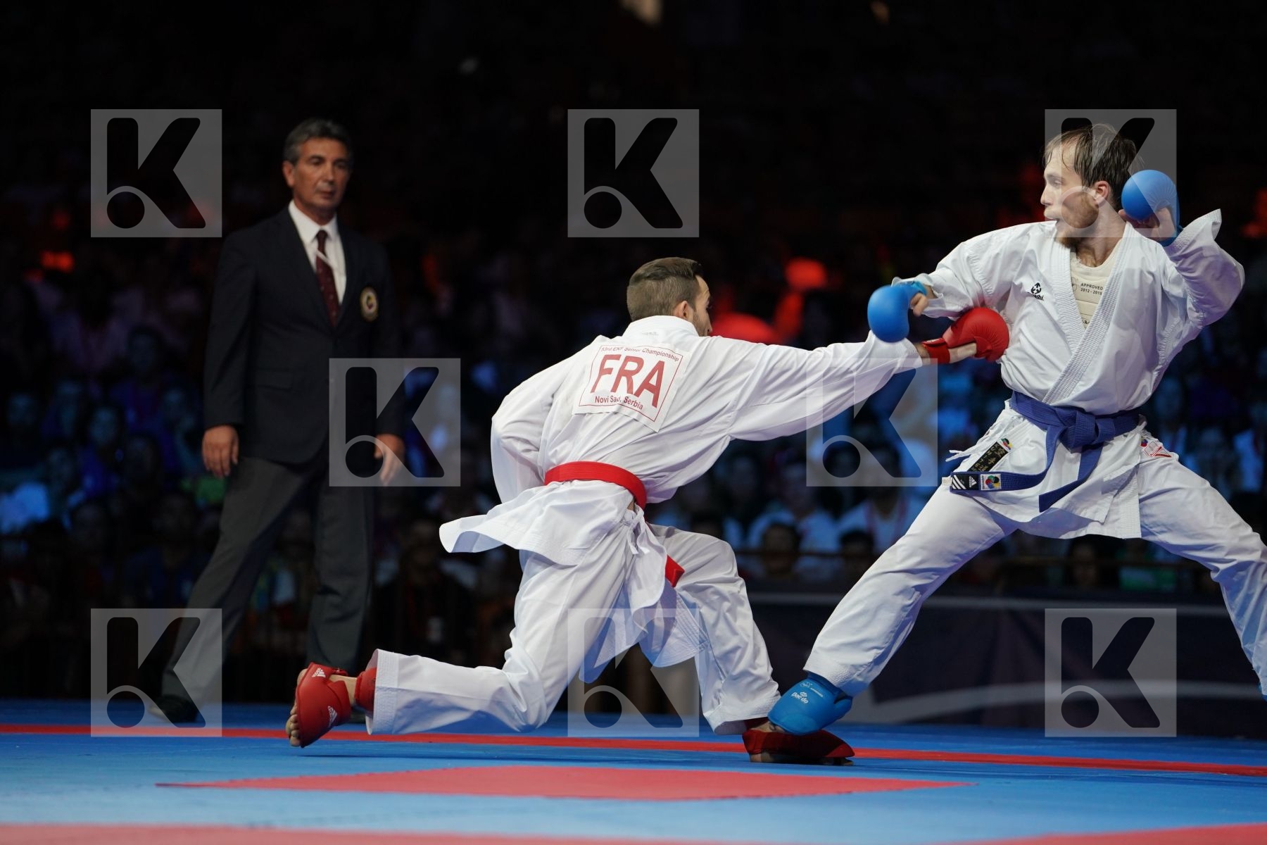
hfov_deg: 11.0
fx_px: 6581
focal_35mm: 187
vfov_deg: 7.3
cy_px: 422
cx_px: 634
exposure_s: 1/1000
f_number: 2.8
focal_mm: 187
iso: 1000
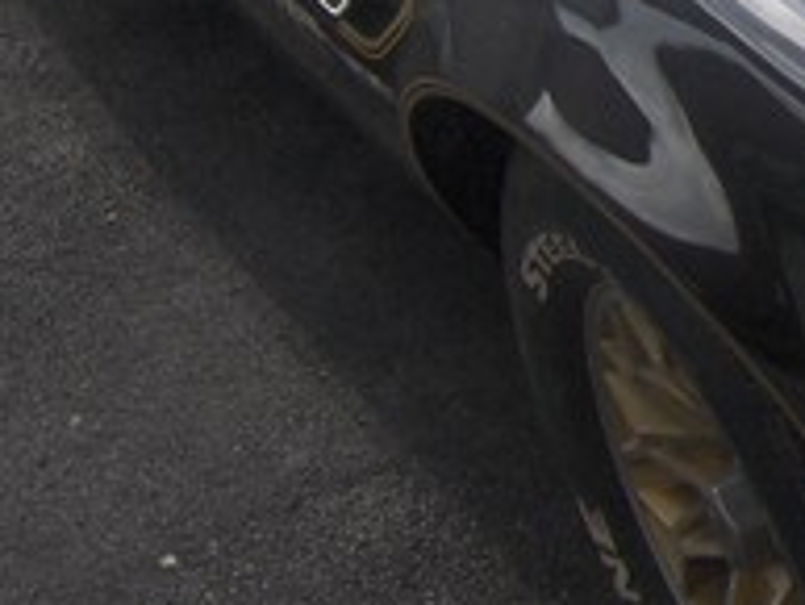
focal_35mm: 145
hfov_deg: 12.7
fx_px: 3374
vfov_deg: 10.0
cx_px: 1335
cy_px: -192
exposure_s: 1/391
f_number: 4.3
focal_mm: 7.5
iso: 100
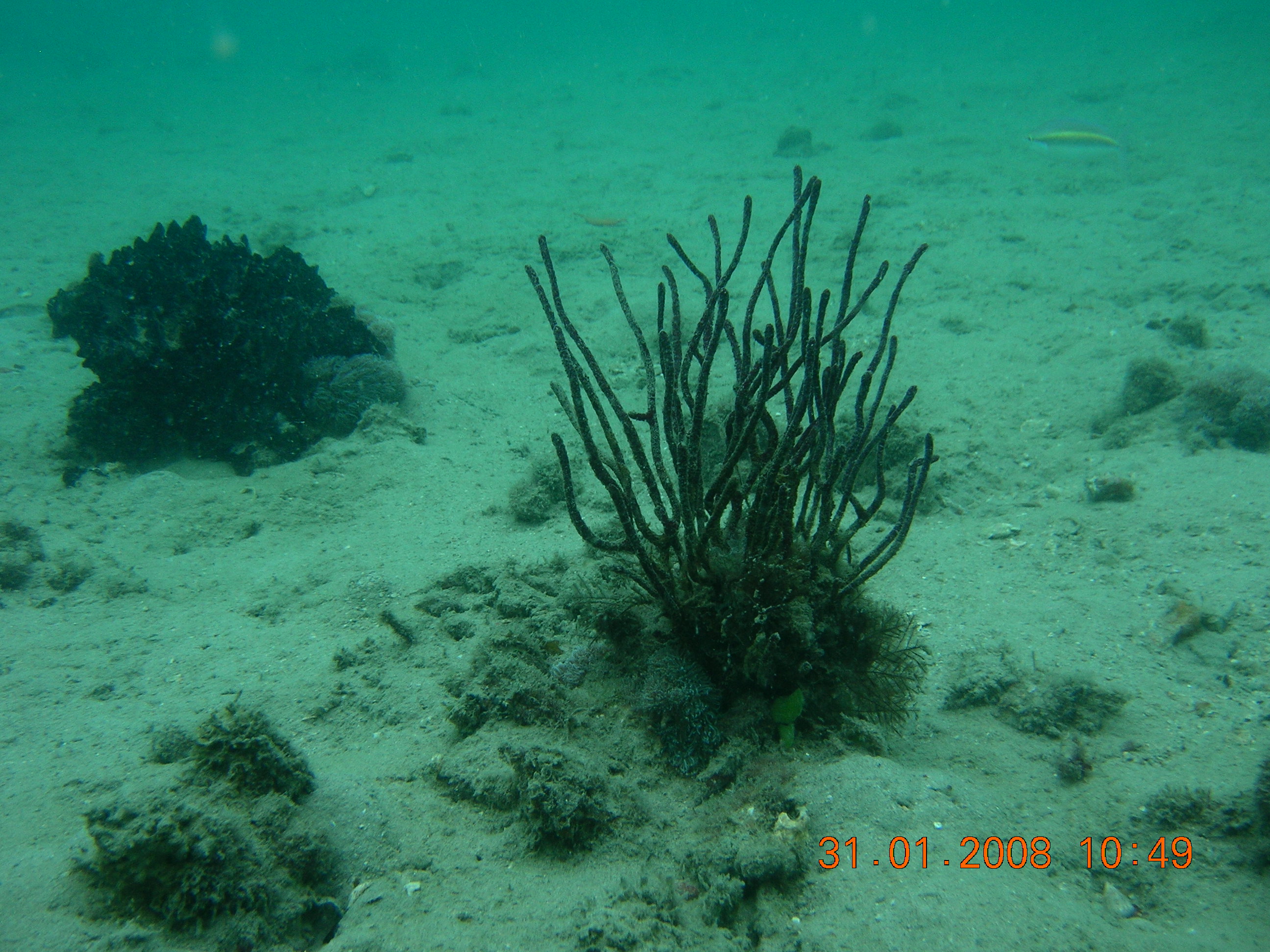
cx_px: 635
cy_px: 476
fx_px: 1247
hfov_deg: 54.0
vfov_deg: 41.8
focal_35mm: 34
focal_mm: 5.7
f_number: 4.9
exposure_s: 1/122
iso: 50
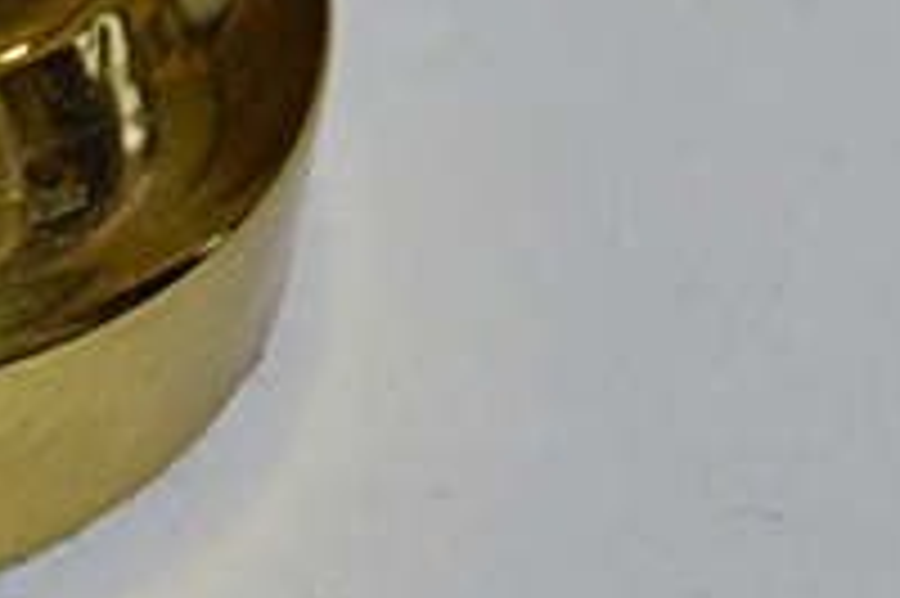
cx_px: -783
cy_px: -632
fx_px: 6370
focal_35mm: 255
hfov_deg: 7.8
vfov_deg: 5.3
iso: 400
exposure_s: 1/80
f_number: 4.5
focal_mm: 34
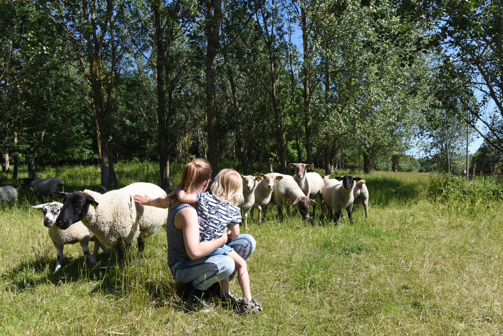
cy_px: 168
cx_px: 252
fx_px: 405
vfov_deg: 45.0
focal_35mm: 29
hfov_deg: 63.6
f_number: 8
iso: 2500
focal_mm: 29
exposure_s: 1/4000
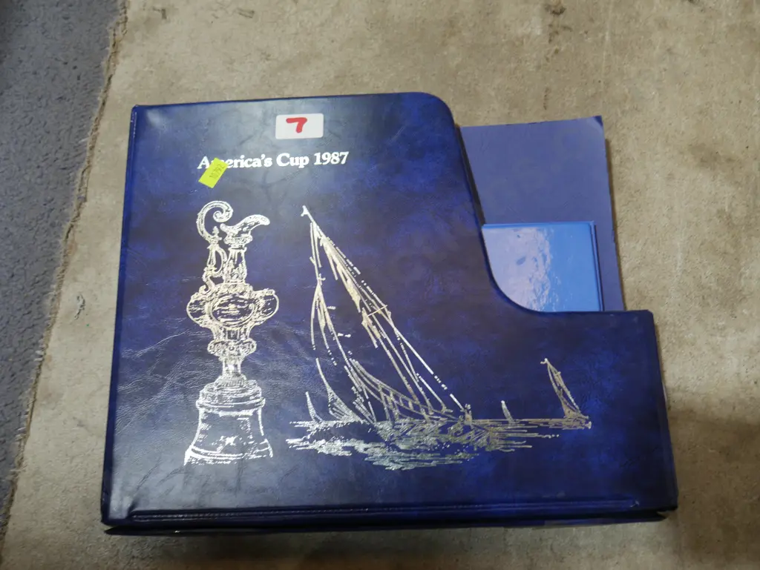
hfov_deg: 49.0
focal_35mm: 38
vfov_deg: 37.8
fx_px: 835
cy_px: 285
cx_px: 380
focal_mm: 19
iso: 250
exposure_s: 1/60
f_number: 4.1
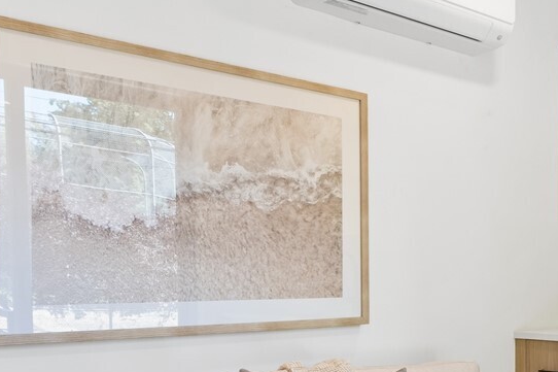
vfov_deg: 28.2
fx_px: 728
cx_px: 614
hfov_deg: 35.7
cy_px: 277
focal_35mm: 47
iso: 160
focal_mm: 10
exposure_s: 1/2
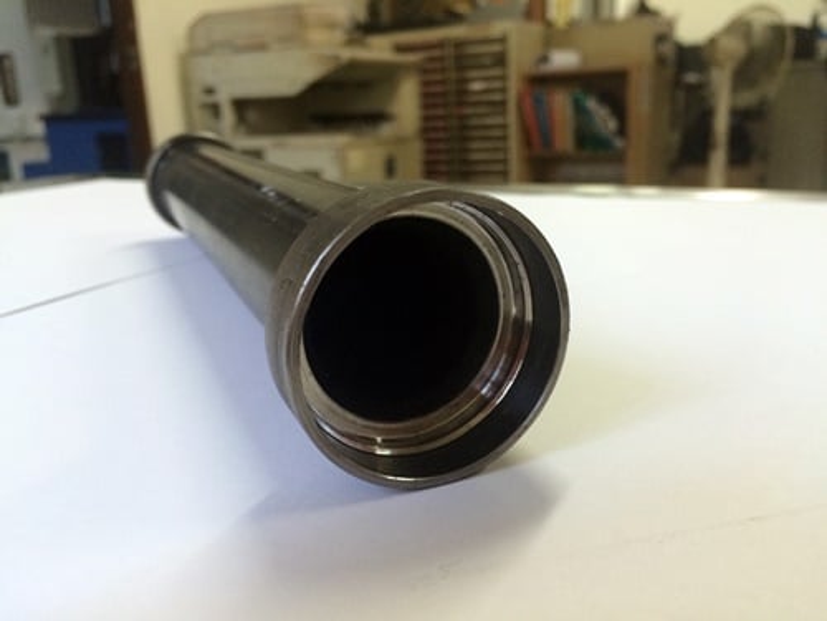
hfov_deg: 61.7
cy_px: 310
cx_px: 414
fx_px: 693
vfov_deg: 48.2
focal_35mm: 29
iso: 100
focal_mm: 4.15
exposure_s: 1/30
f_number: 2.2
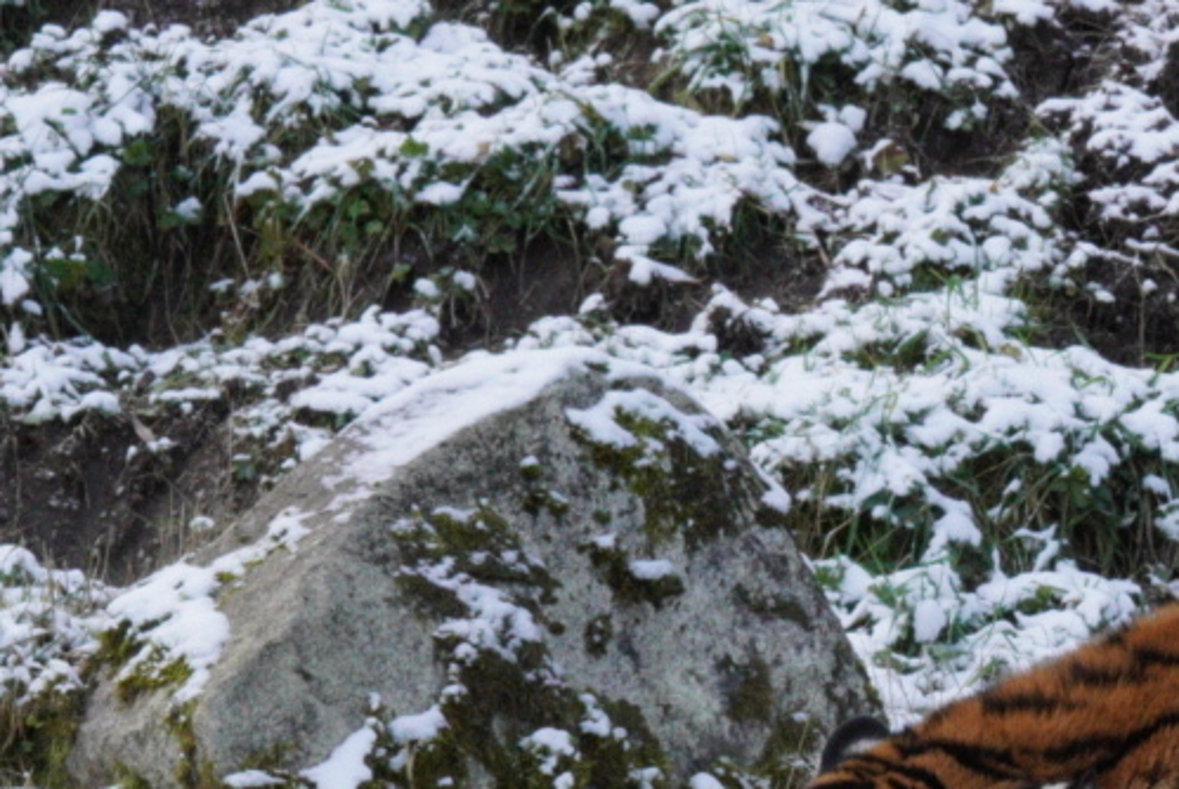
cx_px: 1597
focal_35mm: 437
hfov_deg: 4.7
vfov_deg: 3.2
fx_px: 14328
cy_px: 862
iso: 1250
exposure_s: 1/160
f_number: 16
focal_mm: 90
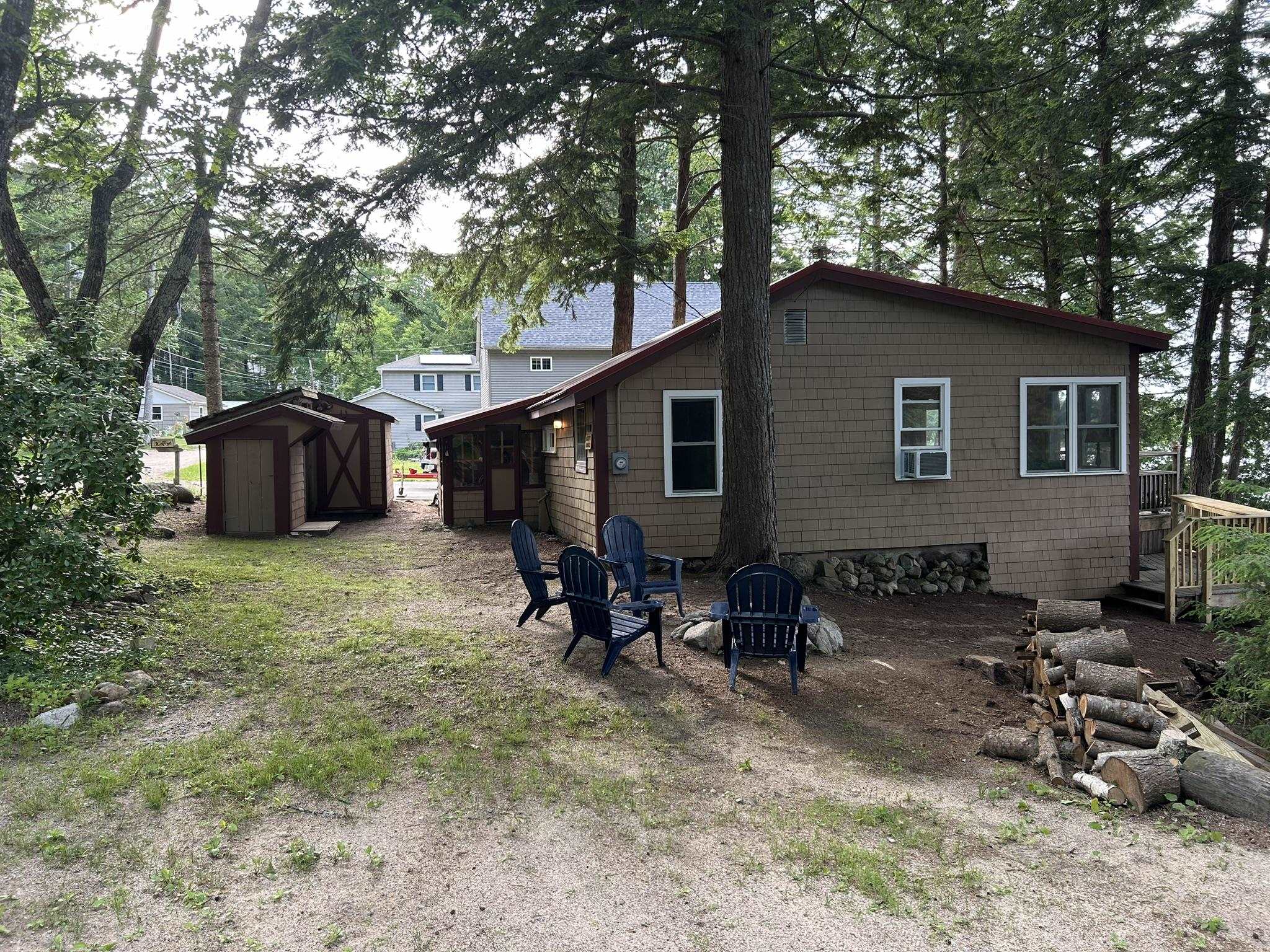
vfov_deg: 53.1
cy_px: 476
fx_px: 954
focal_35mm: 26
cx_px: 635
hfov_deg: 67.3
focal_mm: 5.7
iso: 40
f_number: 1.5
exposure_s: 1/125
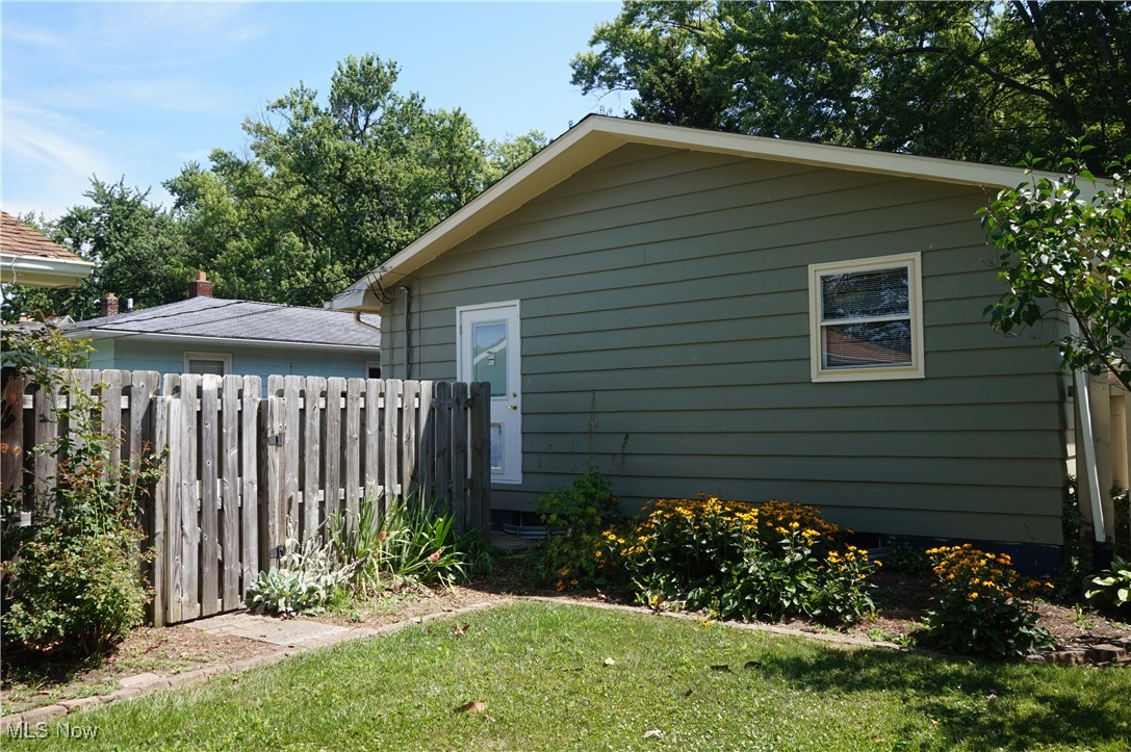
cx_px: 566
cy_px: 376
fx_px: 942
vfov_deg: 43.5
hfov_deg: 62.0
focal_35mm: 30
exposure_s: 1/80
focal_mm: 20
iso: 100
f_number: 10
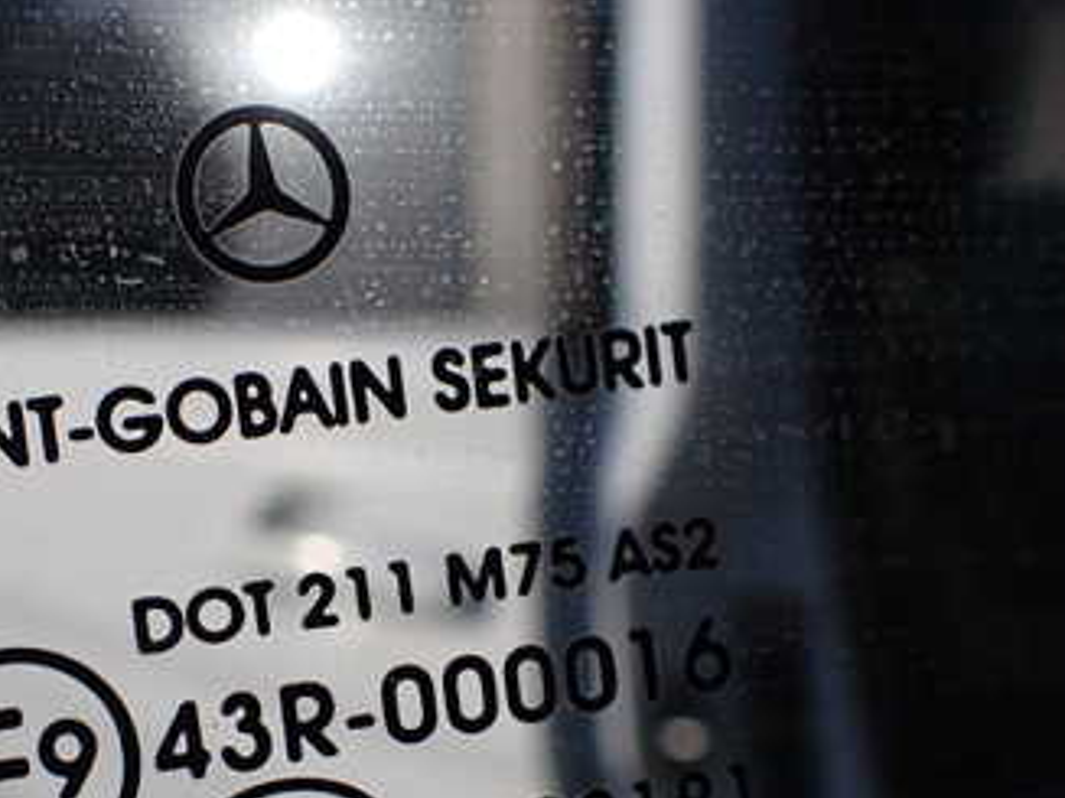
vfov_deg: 26.2
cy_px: 599
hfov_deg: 34.7
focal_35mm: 55
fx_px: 1692
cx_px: 375
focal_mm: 5.4
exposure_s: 1/250
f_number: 9
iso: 100
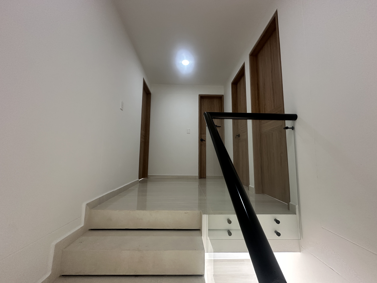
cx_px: 188
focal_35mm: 14
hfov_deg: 102.1
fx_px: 152
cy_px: 142
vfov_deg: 85.7
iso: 250
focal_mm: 2.22
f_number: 2.2
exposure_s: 1/99
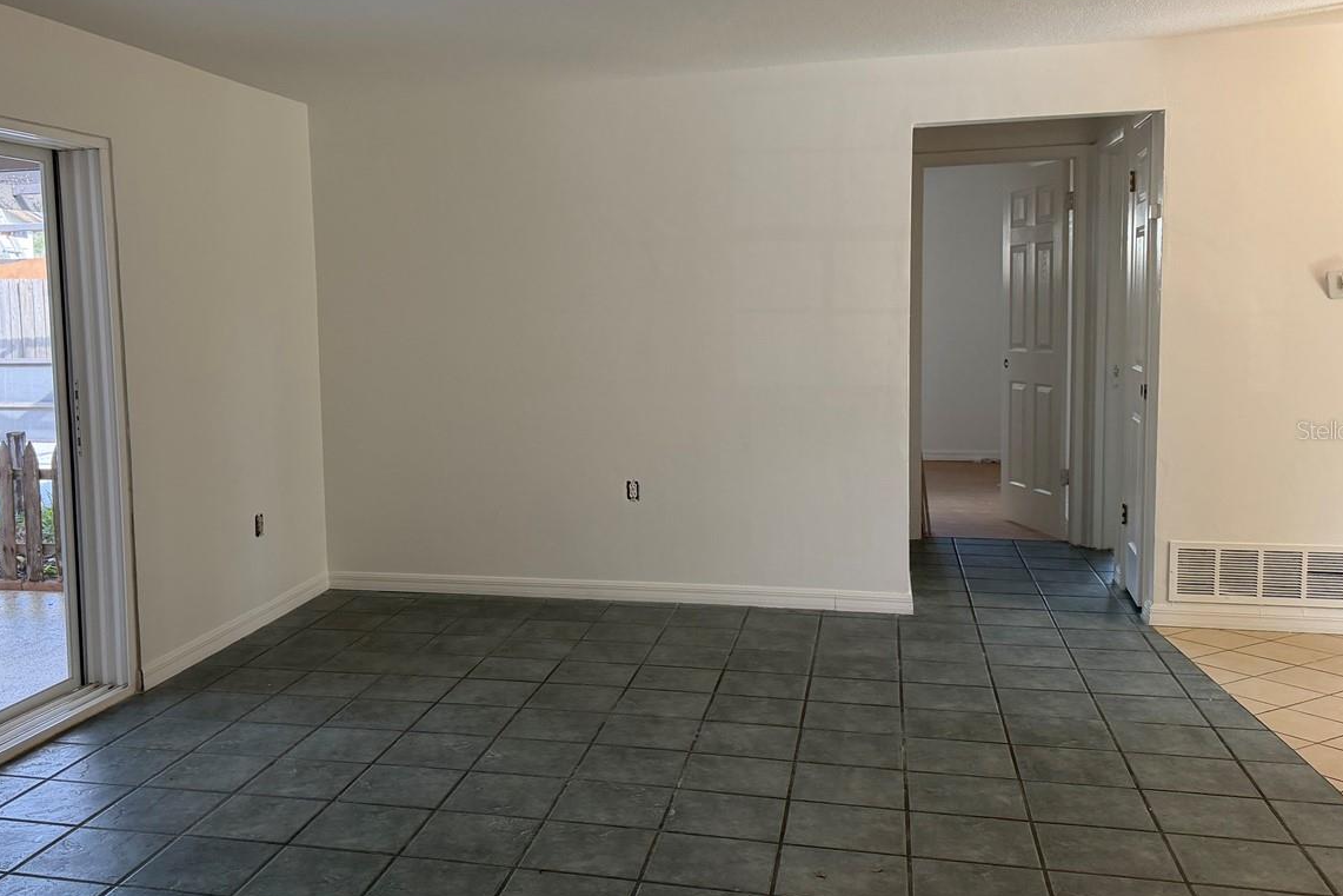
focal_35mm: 35
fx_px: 1306
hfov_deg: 53.5
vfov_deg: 37.9
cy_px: 430
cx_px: 466
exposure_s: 1/180
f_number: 1.78
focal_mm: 6.76
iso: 200
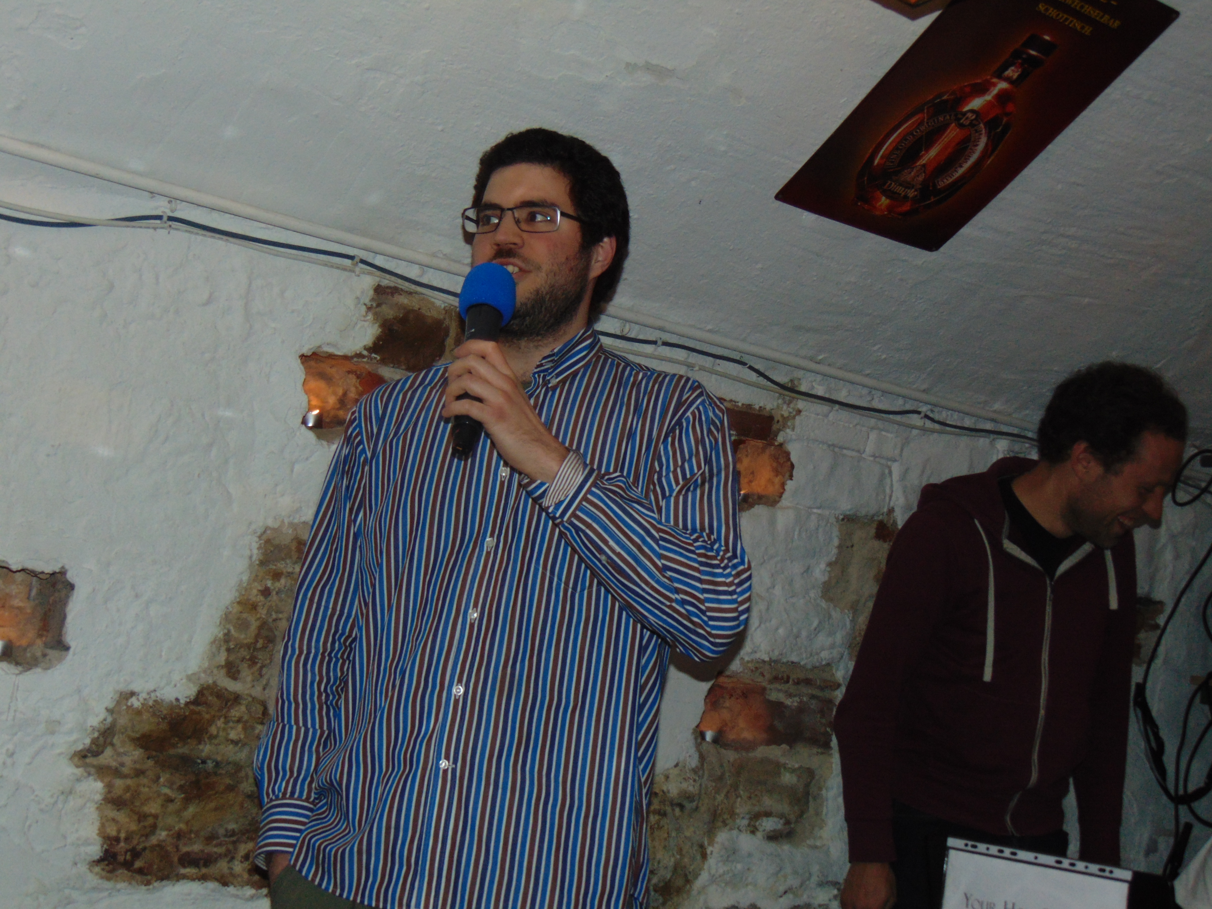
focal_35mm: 50
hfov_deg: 38.2
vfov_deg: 29.1
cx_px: 606
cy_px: 454
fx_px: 1751
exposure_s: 1/8
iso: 200
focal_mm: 9
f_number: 3.5
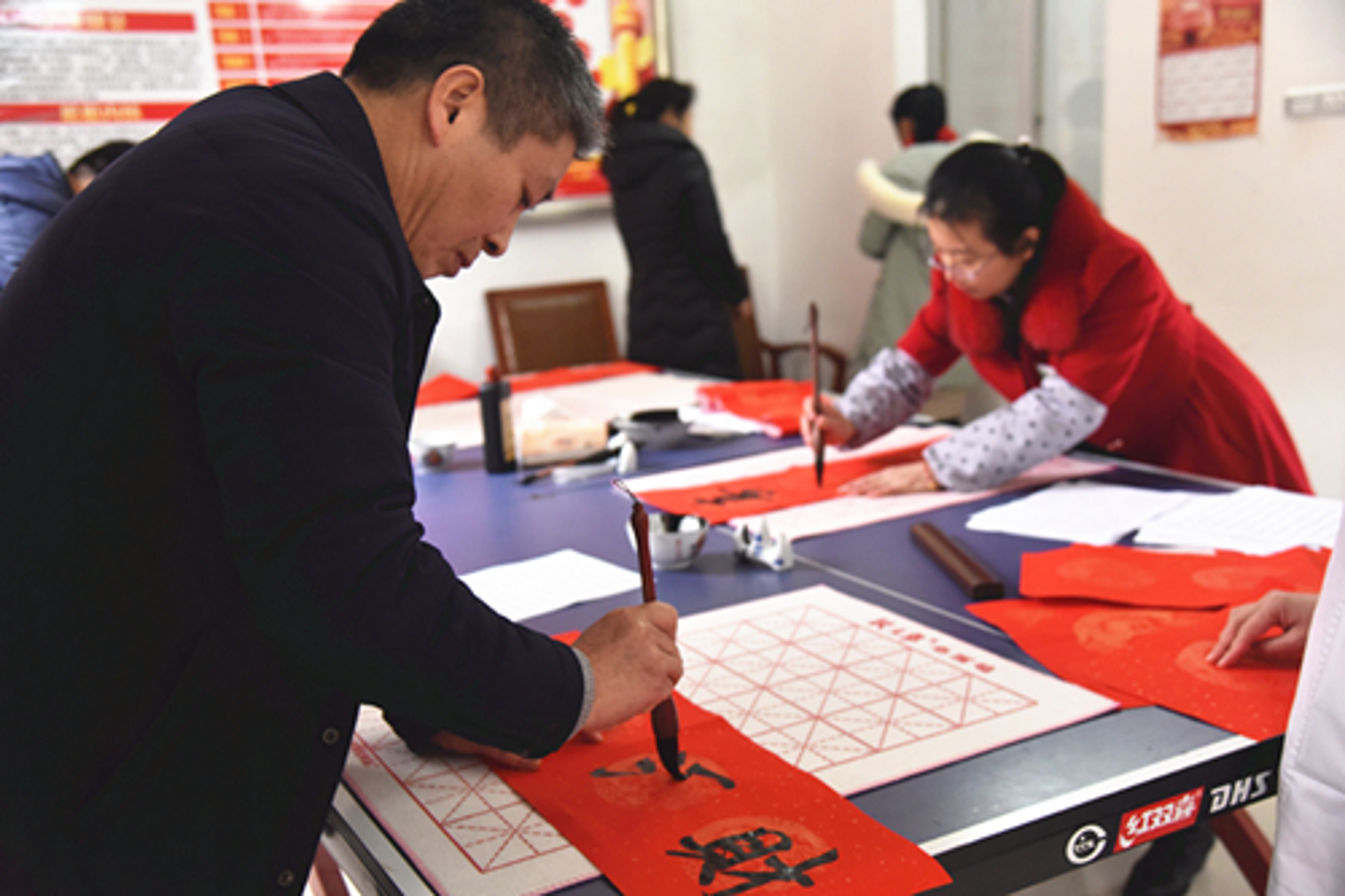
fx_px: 1419
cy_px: 448
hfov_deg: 50.7
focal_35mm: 38
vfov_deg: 35.0
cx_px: 672
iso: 2800
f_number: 4
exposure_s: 1/160
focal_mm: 38
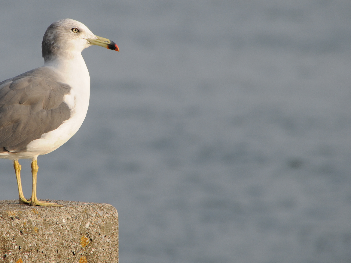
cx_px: 70
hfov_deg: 2.8
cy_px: 94
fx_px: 7220
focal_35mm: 712
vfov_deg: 2.1
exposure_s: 1/320
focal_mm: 270
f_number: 8
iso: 200
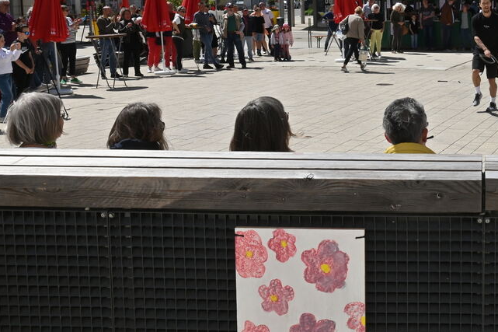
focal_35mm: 58
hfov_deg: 32.5
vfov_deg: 23.1
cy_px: 73
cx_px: 464
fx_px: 802
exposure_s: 1/320
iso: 800
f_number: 22
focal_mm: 31
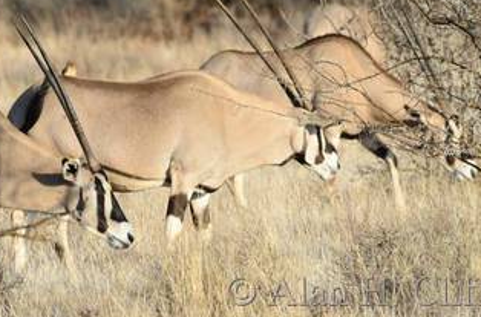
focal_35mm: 1339
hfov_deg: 1.5
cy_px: -27
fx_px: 17828
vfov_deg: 1.0
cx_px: 49
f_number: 7.1
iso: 200
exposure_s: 1/400
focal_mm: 400
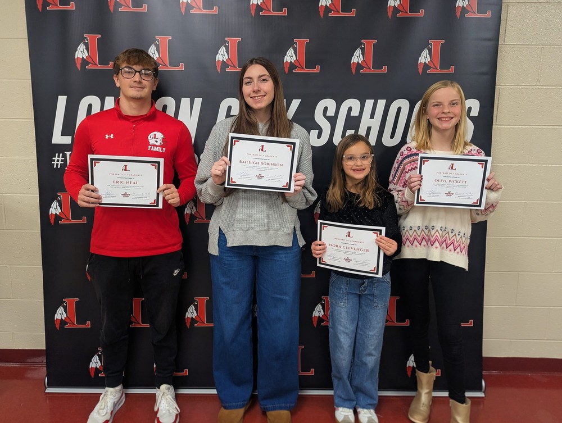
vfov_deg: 56.9
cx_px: 281
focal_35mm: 24
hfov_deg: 71.5
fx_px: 390
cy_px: 212
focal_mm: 6.81
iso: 111
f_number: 1.85
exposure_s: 1/30
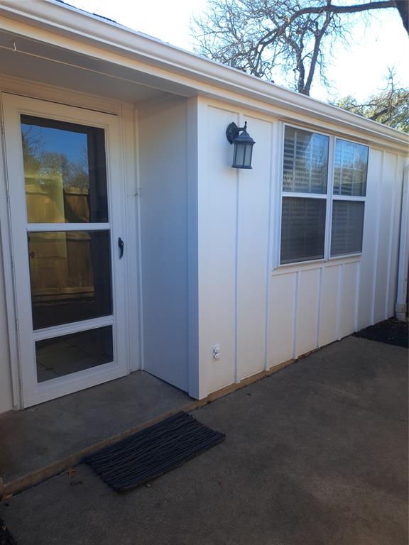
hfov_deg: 56.8
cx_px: 204
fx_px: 378
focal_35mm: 24
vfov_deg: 71.6
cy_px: 272
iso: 50
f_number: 1.8
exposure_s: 1/121
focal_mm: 5.23
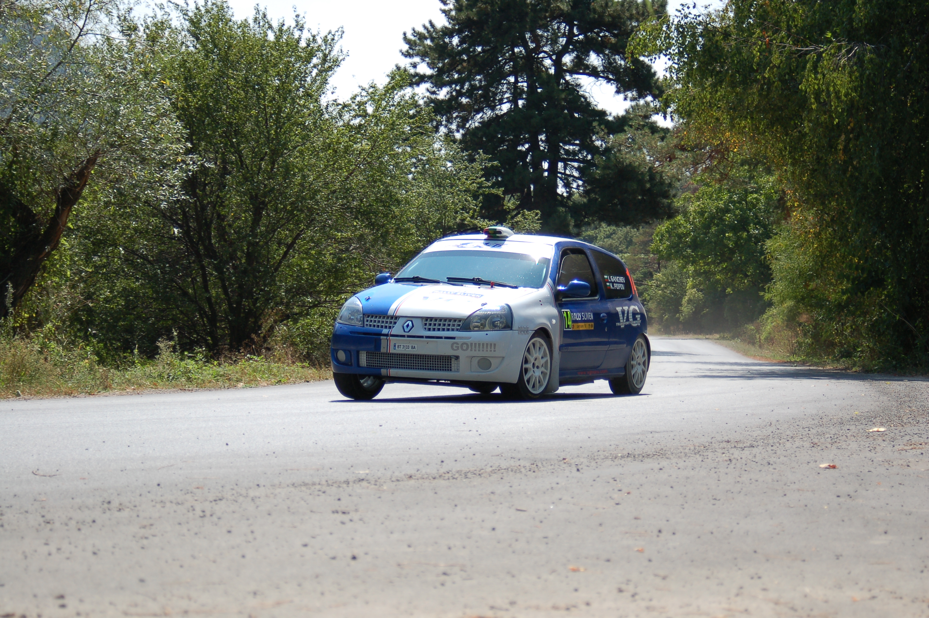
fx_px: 2398
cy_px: 309
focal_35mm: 93
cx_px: 464
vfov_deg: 14.7
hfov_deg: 21.9
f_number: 5
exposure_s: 1/1000
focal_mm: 62
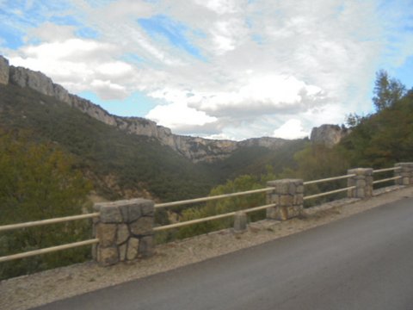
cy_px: 155
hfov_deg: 67.3
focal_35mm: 26
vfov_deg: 53.1
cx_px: 206
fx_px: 310
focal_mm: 4.6
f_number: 3.5
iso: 100
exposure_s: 1/500
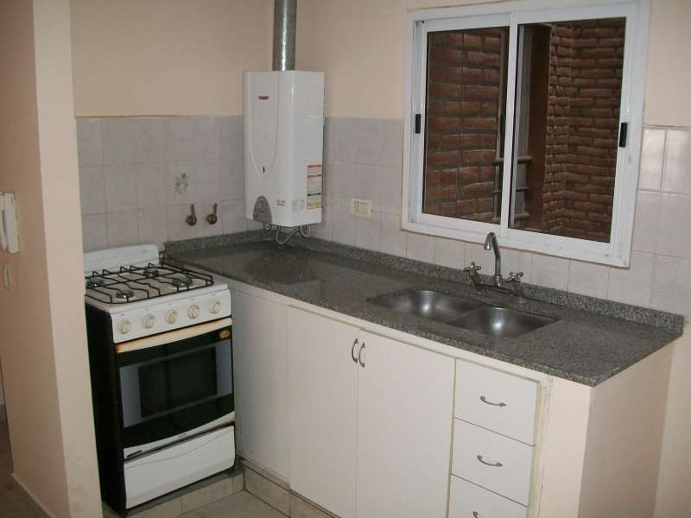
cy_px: 259
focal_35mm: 32
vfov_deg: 44.2
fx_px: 639
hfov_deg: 56.8
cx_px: 346
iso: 160
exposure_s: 1/60
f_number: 2.9
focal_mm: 5.7
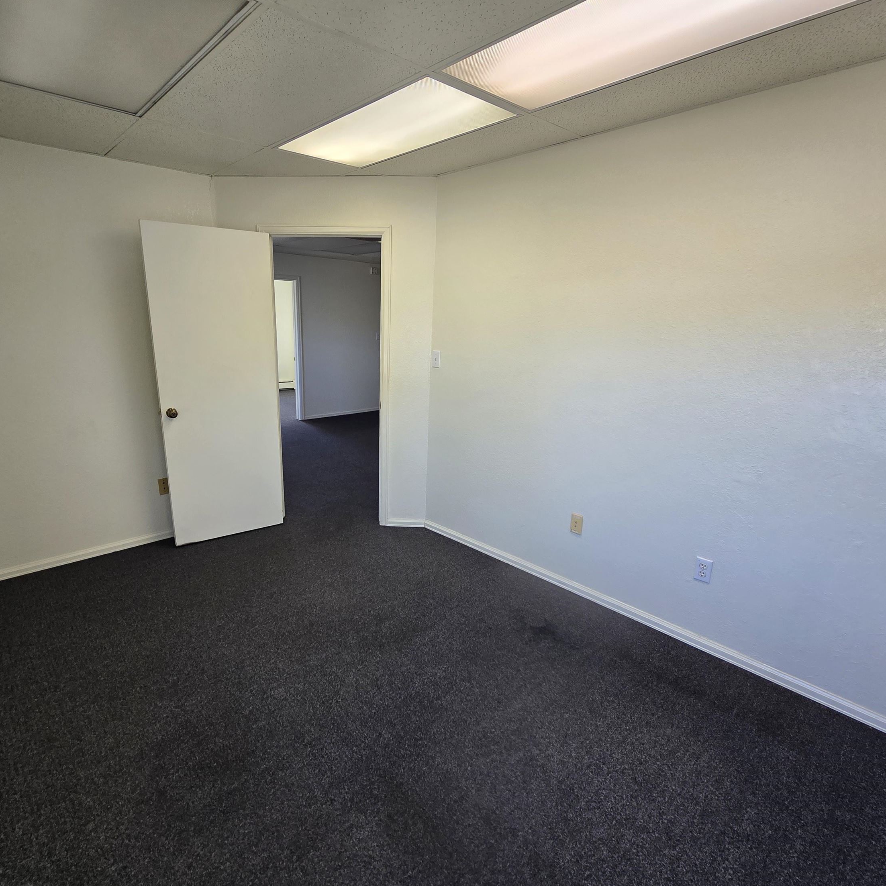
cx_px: 410
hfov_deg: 87.3
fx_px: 463
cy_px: 453
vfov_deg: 87.4
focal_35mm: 16
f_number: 2.2
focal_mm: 2.2
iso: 64
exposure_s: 1/60
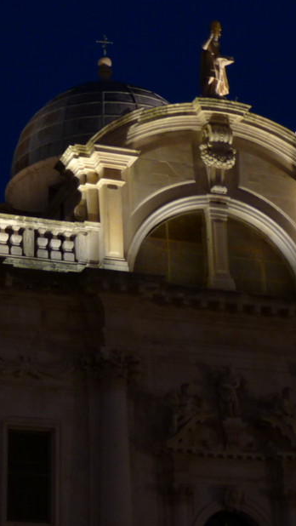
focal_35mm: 79
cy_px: 215
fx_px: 1101
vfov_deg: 26.8
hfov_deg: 15.1
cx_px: 26
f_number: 3
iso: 80
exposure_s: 1/4
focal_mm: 6.2
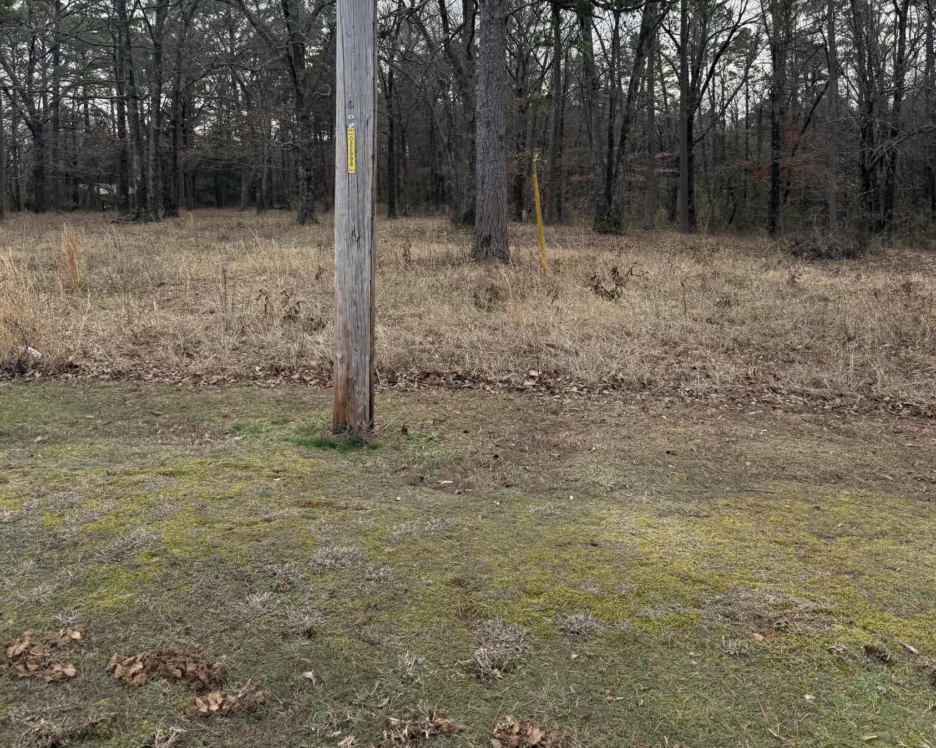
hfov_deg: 55.7
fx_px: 886
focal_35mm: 32
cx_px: 458
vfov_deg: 44.9
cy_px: 230
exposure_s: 1/3021
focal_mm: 6.76
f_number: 1.78
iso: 100
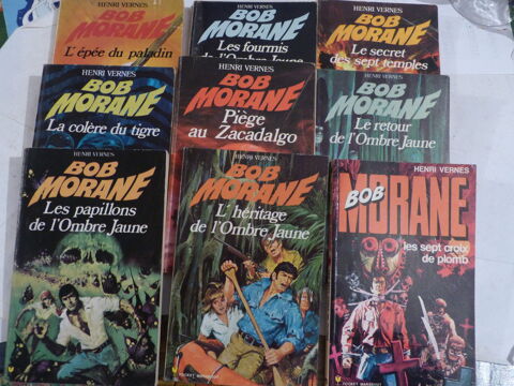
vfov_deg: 41.8
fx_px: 505
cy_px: 193
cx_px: 257
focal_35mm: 34
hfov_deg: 54.0
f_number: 3
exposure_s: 1/8
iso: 400
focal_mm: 6.1
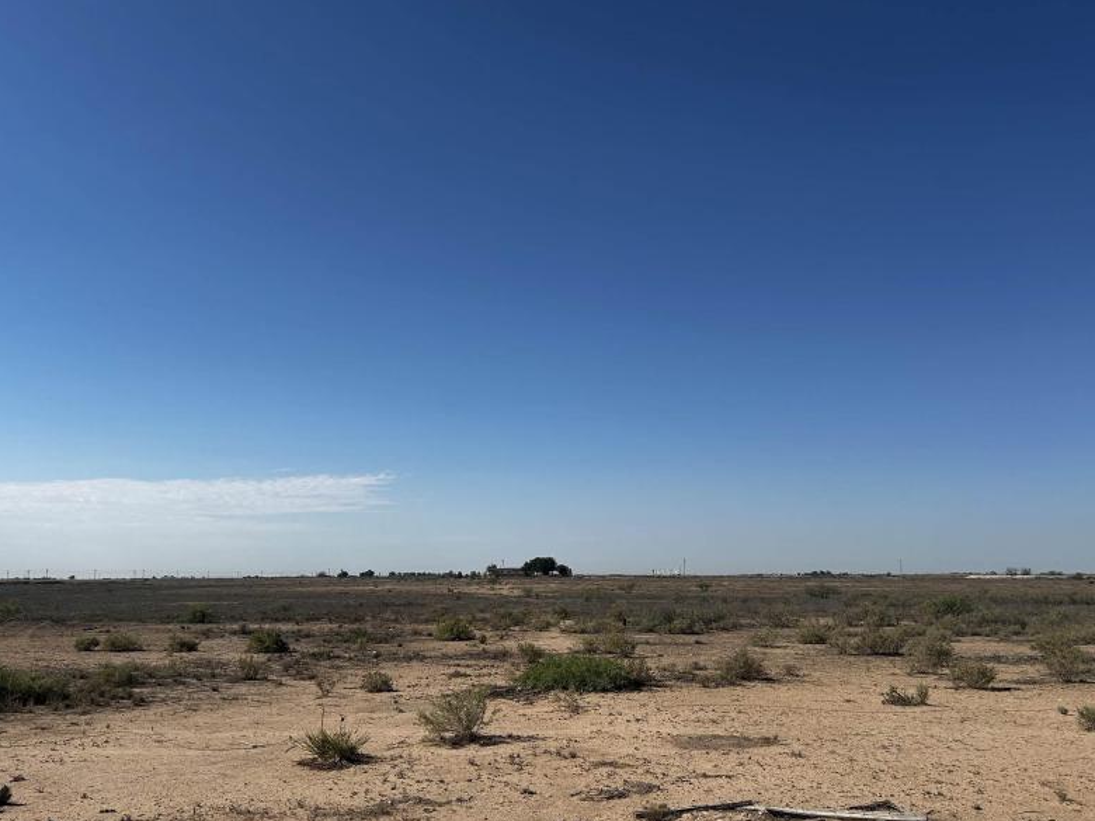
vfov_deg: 44.1
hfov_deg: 56.7
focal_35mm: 32
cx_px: 490
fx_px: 1012
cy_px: 456
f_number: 1.5
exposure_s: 1/7463
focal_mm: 5.7
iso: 50
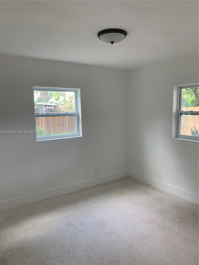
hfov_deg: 53.1
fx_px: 199
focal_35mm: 26
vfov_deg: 67.3
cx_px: 100
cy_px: 132
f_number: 1.8
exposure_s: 1/121
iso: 100
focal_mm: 4.25
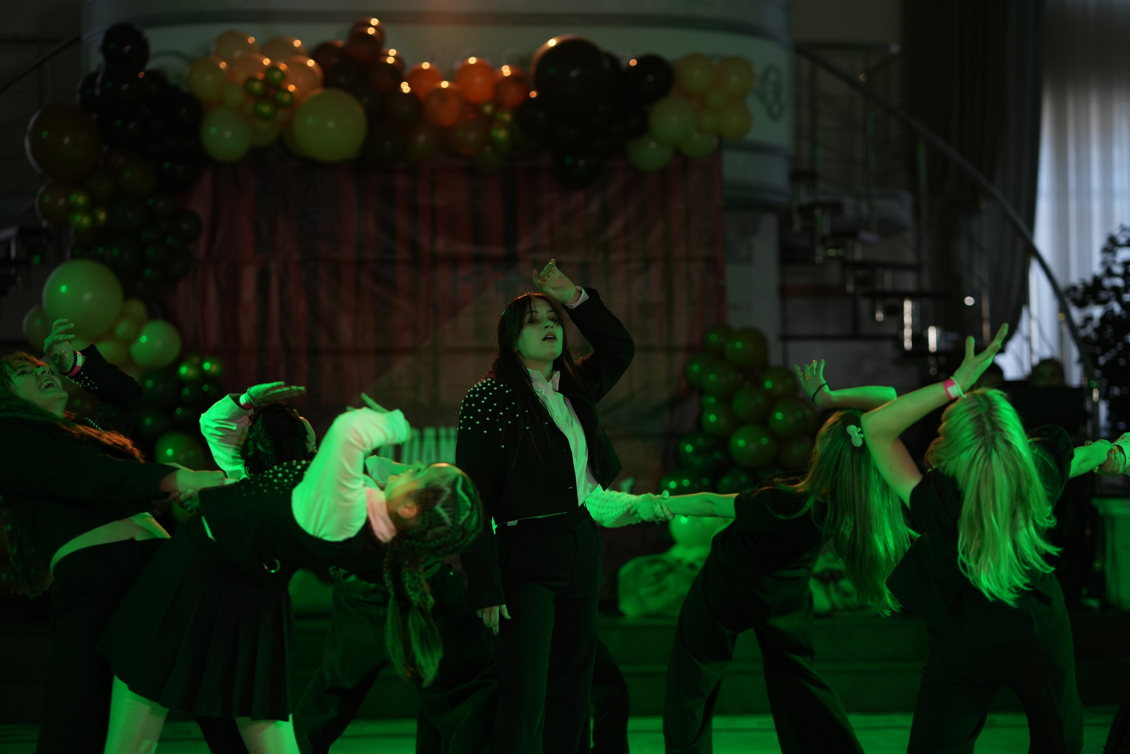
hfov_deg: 23.9
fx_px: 2668
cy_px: 377
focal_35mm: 85
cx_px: 565
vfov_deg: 16.1
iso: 800
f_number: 2.2
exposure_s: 1/400
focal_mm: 85
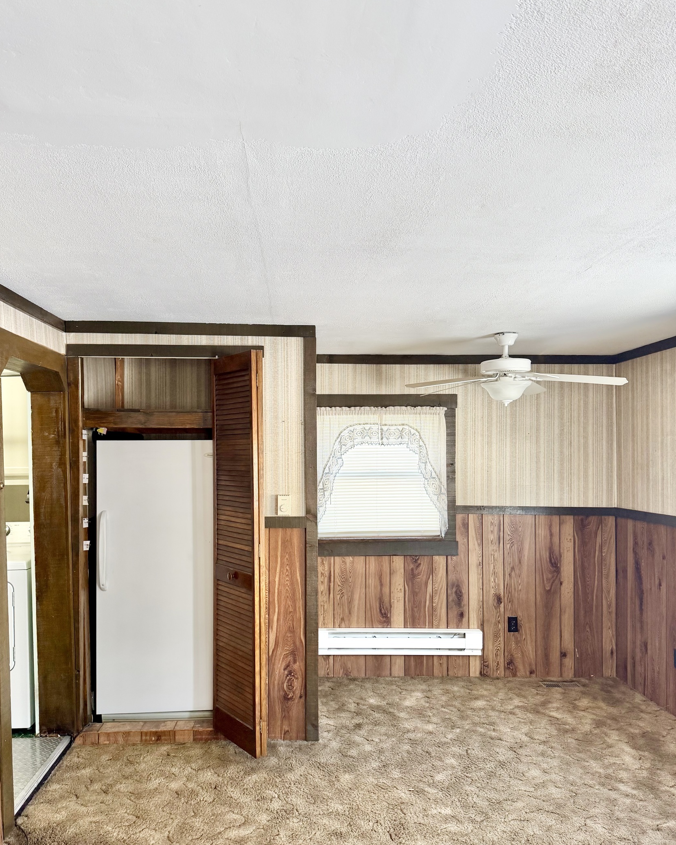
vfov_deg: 66.0
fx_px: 650
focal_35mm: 26
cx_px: 329
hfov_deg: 54.9
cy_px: 449
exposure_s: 1/154
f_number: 1.78
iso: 160
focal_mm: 6.76
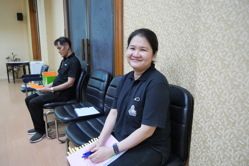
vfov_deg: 53.2
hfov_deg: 73.7
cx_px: 124
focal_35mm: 24
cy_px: 83
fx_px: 166
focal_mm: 12
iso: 3200
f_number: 4
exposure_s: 1/50
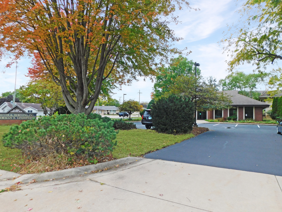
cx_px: 141
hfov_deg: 73.9
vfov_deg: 58.9
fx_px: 187
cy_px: 106
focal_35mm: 23
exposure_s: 1/200
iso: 125
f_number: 3
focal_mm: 4
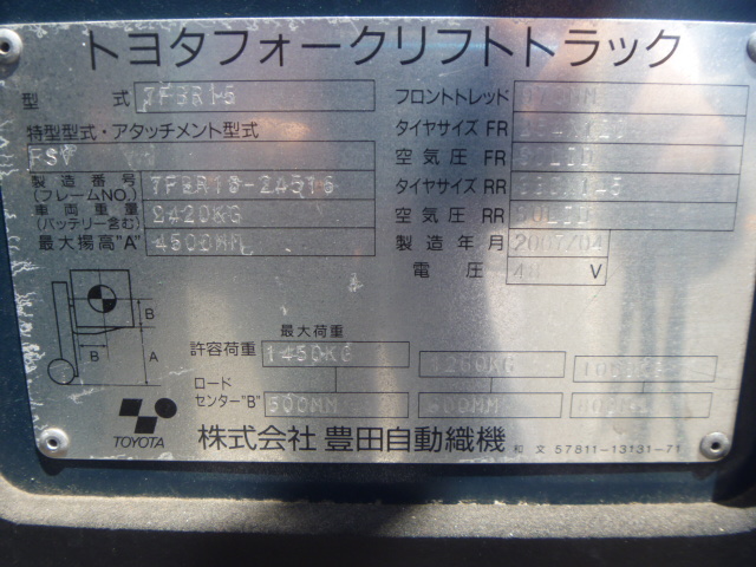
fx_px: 764
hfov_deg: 52.6
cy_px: 284
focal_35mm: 35
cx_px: 378
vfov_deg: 40.7
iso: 80
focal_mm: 6.3
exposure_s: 1/200
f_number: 3.5
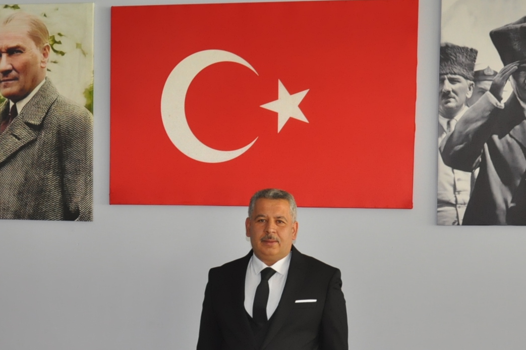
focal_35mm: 74
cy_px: 310
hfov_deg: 27.4
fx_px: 1080
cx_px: 238
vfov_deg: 18.1
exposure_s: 1/60
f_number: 3.8
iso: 800
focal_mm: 24
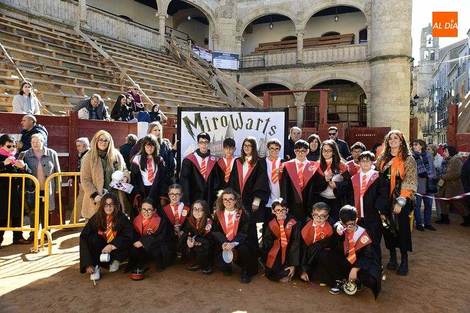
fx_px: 392
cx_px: 235
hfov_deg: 61.9
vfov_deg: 43.6
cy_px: 156
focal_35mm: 30
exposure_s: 1/125
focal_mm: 30
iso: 160
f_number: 6.3
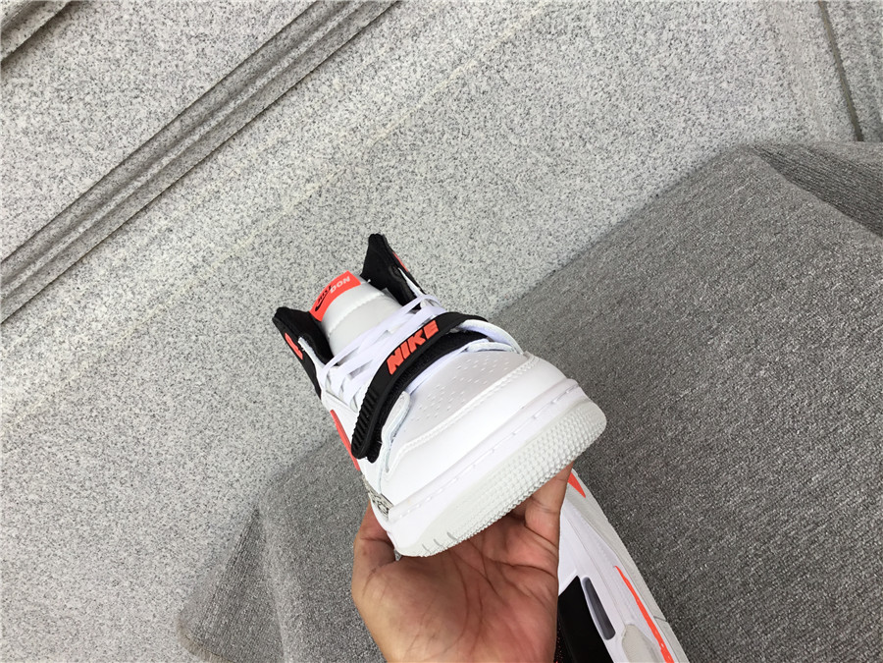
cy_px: 332
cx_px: 442
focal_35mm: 31
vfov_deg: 45.4
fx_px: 791
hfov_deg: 58.4
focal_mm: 3.3
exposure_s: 1/125
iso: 25
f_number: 2.4
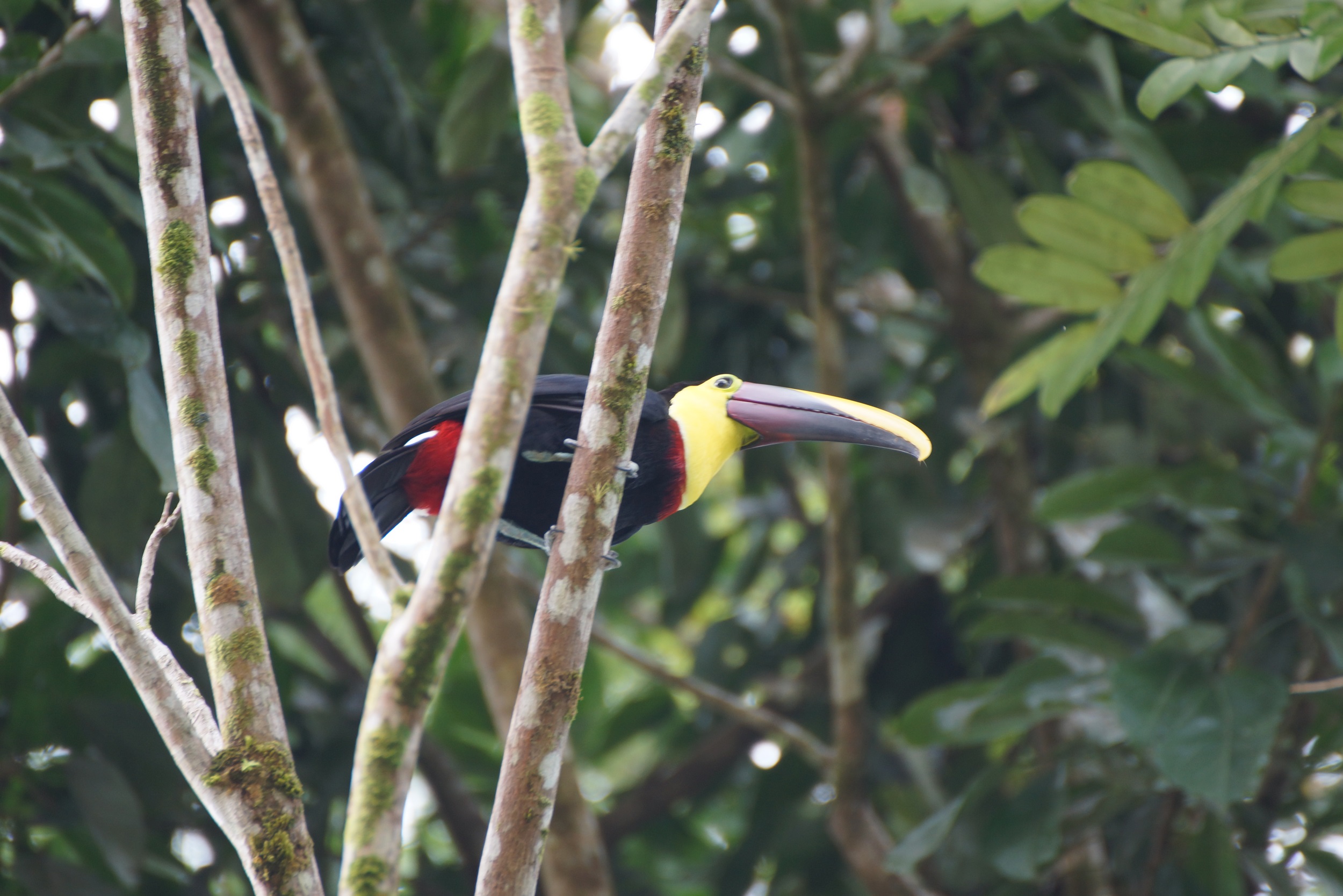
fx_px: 16787
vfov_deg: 3.1
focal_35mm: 450
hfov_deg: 4.6
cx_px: 672
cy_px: 448
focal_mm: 300
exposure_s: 1/40
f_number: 5.6
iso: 200
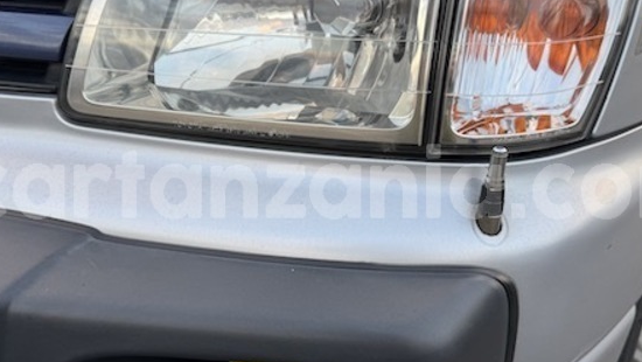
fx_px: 647
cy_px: 181
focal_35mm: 38
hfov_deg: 52.7
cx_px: 341
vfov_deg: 31.2
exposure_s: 1/167
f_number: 1.78
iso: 64
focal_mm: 6.76
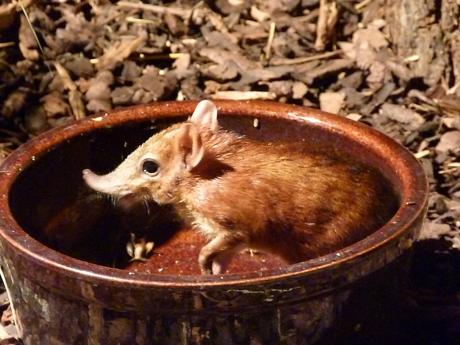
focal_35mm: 304
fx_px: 4040
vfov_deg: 4.9
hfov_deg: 6.5
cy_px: 172
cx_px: 230
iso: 3200
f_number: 4
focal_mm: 54.7
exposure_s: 1/15
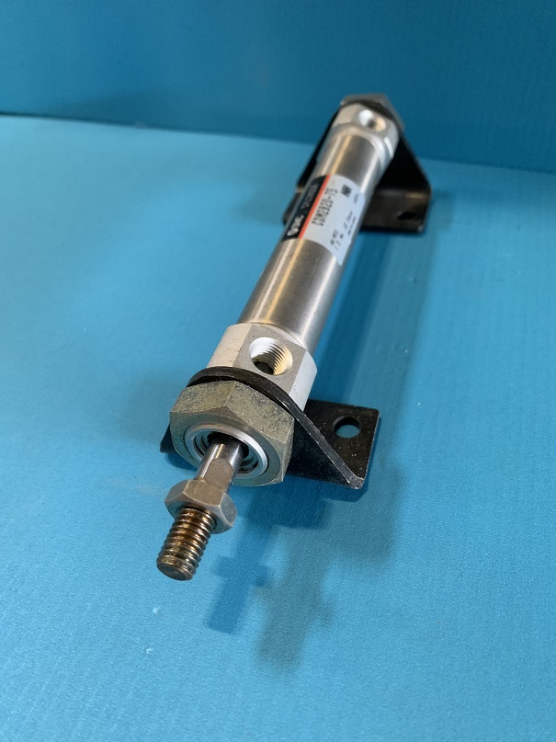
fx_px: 557
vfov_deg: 67.3
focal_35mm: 26
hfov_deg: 53.1
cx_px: 278
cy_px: 371
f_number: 1.8
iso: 400
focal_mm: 4.25
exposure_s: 1/43
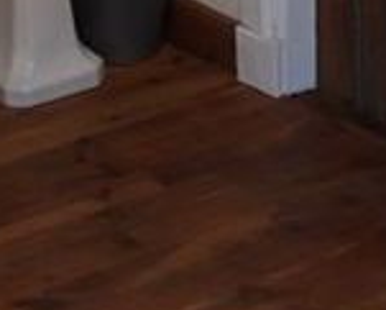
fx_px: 1509
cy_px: -290
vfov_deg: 10.8
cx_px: -27
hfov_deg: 14.3
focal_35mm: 132
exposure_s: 1/33
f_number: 2.2
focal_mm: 4.15
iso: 160
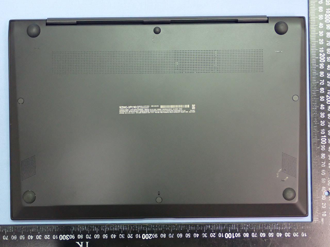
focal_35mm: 47
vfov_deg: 30.9
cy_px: 124
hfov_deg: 40.4
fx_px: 448
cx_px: 165
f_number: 3.1
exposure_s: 1/50
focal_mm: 8.4
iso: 800
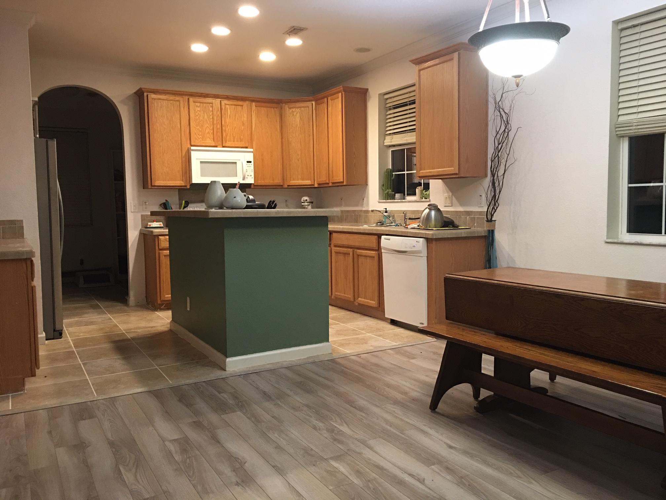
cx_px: 333
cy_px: 250
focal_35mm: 29
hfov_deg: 61.7
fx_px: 558
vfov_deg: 48.2
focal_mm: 4.15
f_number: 2.2
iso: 50
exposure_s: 1/4
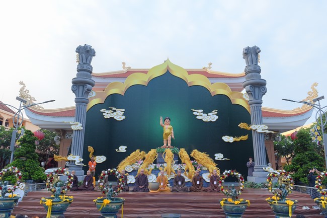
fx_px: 236
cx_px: 164
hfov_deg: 69.4
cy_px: 109
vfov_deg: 49.5
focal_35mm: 26
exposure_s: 1/125
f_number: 4
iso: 250
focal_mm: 26
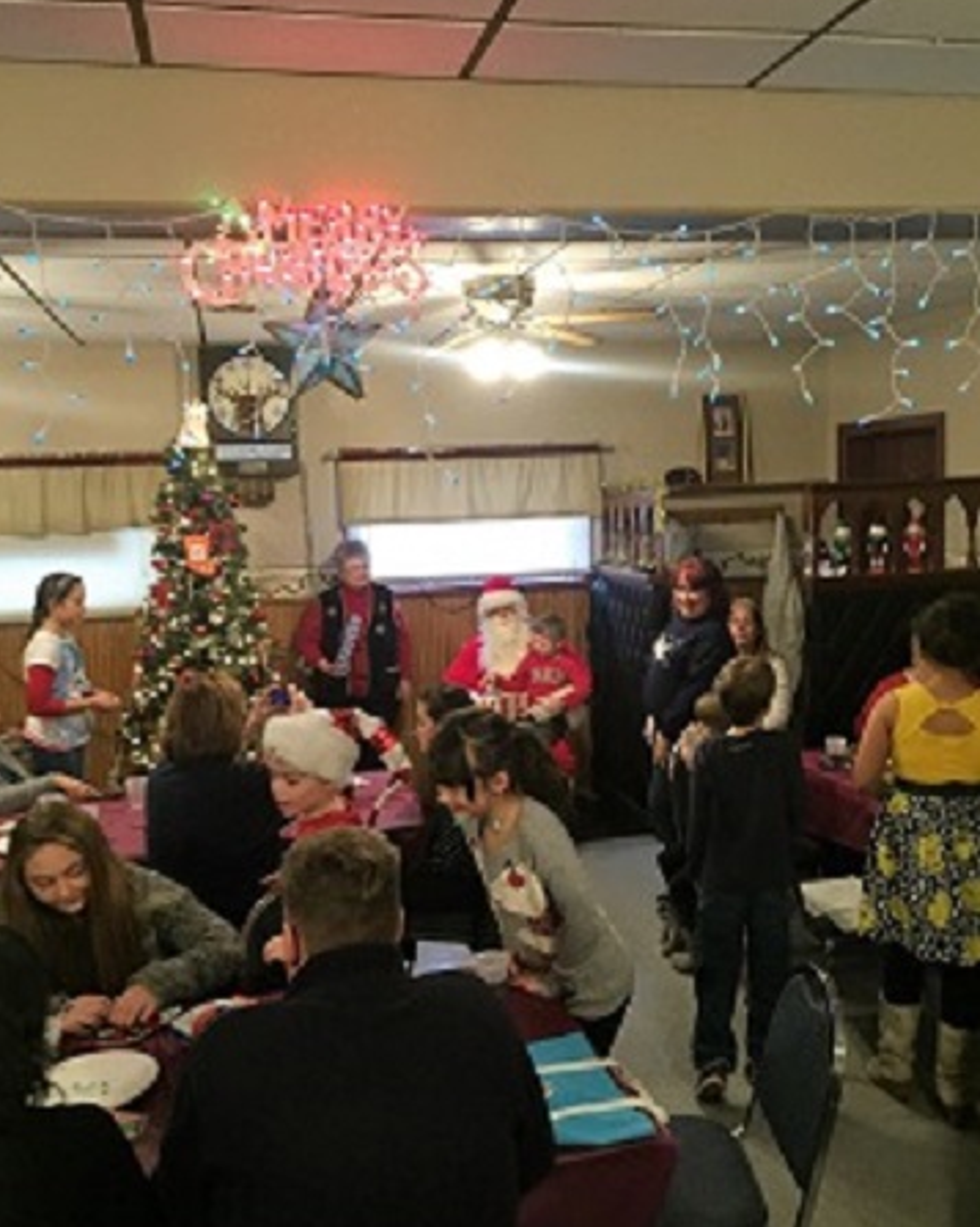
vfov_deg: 57.2
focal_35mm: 31
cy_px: 587
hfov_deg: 47.1
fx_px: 1125
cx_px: 480
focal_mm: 4.15
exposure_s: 1/30
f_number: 2.2
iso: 200
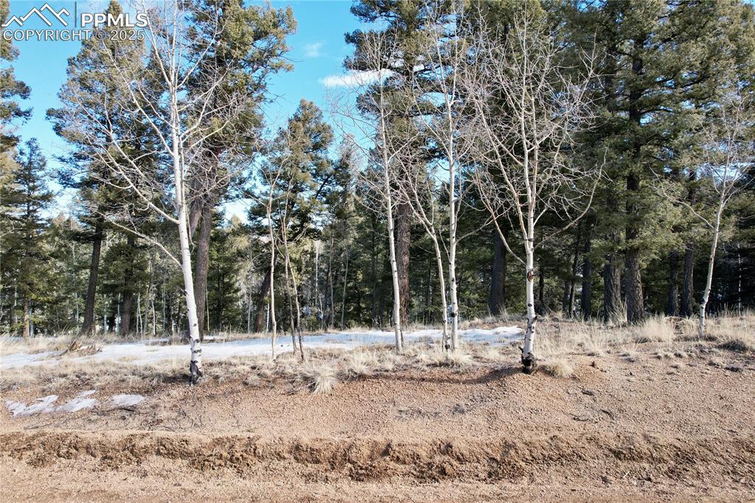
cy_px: 252
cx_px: 378
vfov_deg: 57.2
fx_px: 461
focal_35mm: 22
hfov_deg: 78.6
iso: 150
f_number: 2.8
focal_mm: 8.38
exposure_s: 1/640
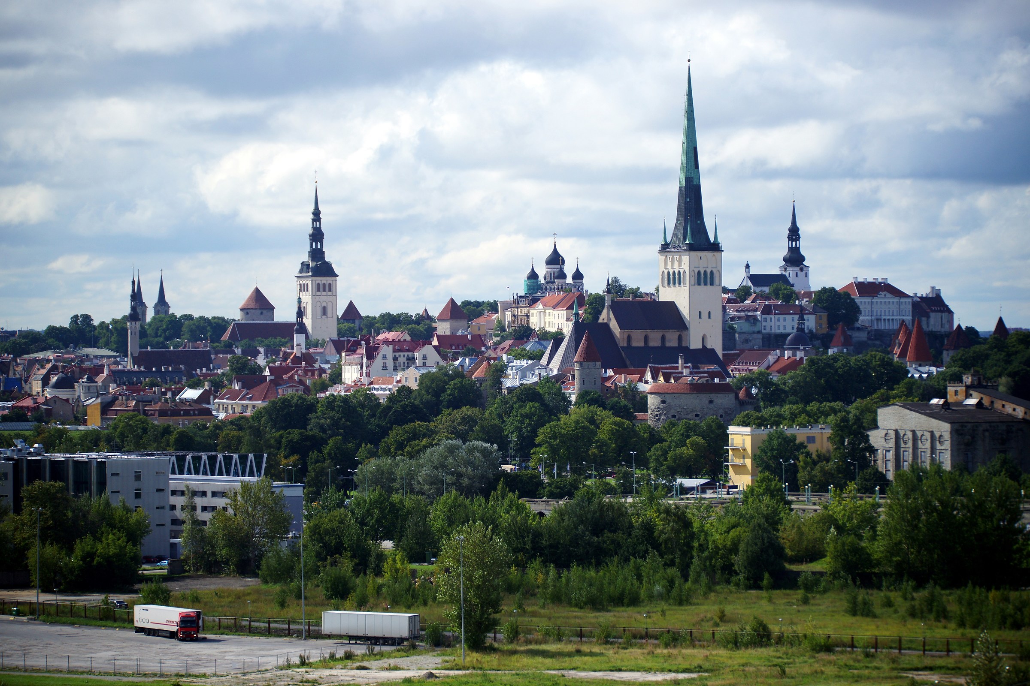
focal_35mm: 135
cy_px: 343
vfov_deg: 10.2
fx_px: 3862
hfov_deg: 15.2
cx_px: 515
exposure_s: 1/2000
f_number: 4.5
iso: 200
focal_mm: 135
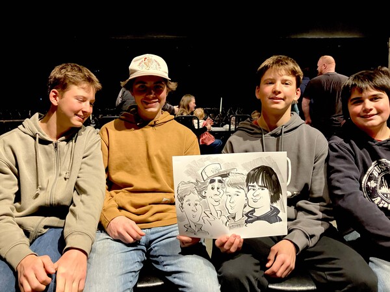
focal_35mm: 28
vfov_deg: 49.7
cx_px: 195
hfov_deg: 63.4
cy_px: 146
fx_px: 315
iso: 200
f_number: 1.8
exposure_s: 1/60
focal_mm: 3.99
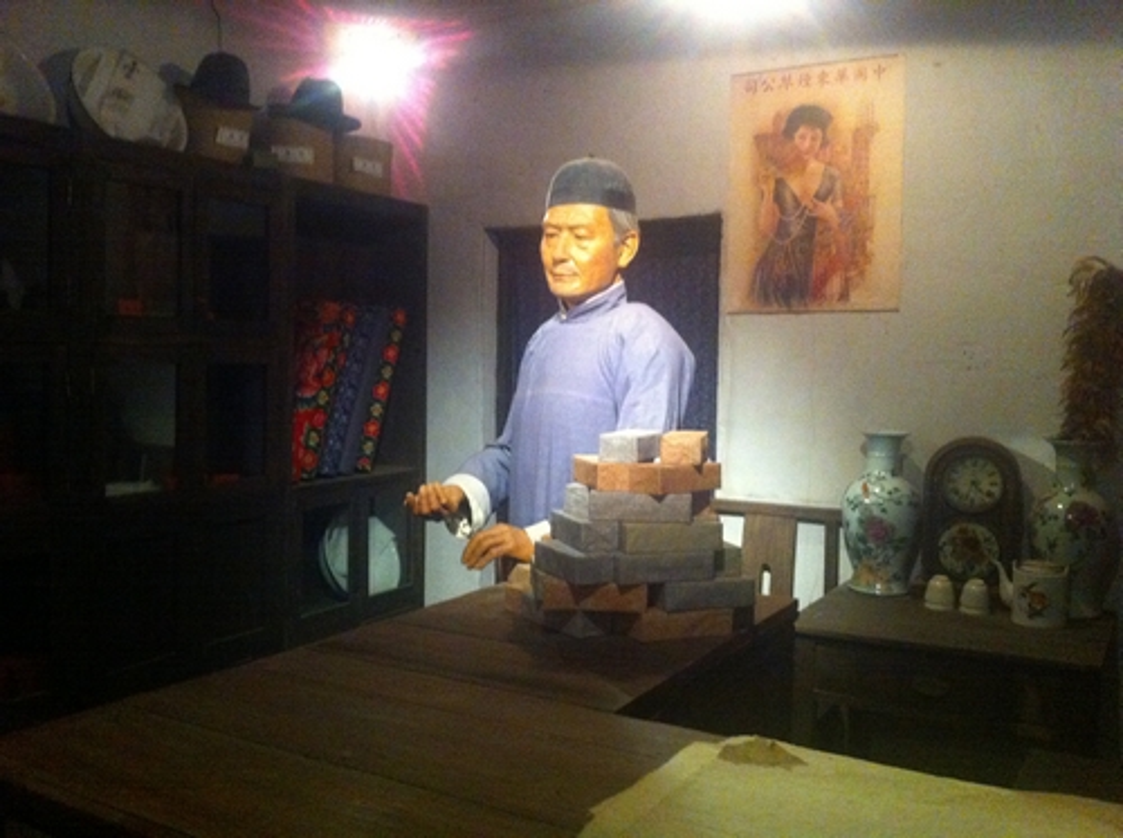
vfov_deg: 40.6
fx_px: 1133
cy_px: 419
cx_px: 562
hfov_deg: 52.7
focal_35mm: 35
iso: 800
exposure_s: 1/15
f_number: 2.8
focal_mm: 3.85
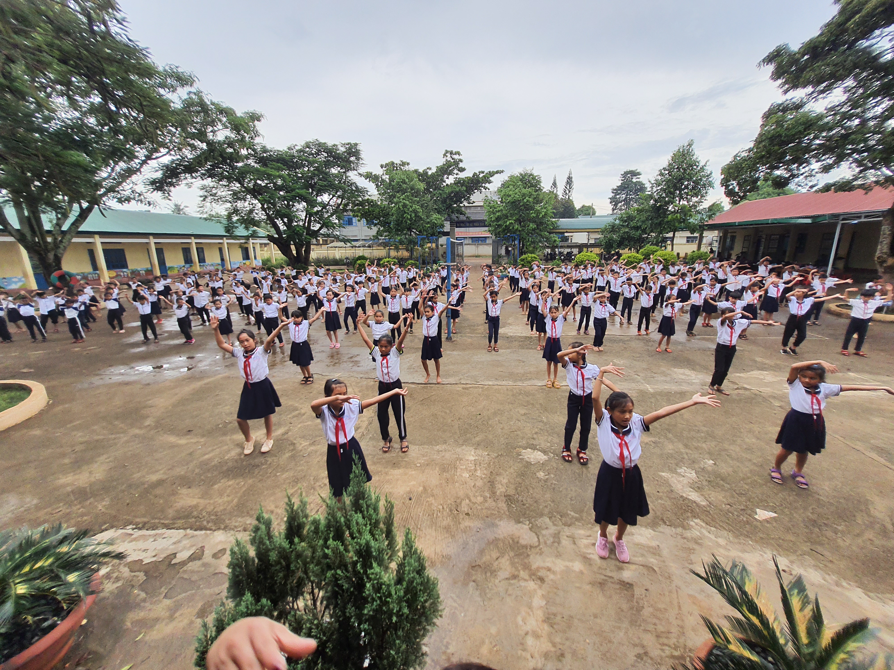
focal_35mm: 13
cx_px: 447
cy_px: 335
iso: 50
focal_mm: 1.74
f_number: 2.2
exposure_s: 1/367
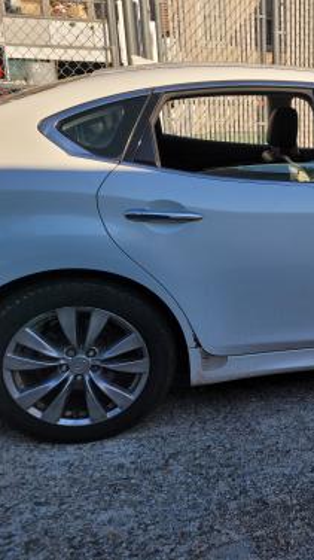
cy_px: 280
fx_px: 563
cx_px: 363
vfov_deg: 52.8
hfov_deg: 27.8
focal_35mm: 38
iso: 40
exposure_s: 1/2151
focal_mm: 5.4
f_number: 1.8
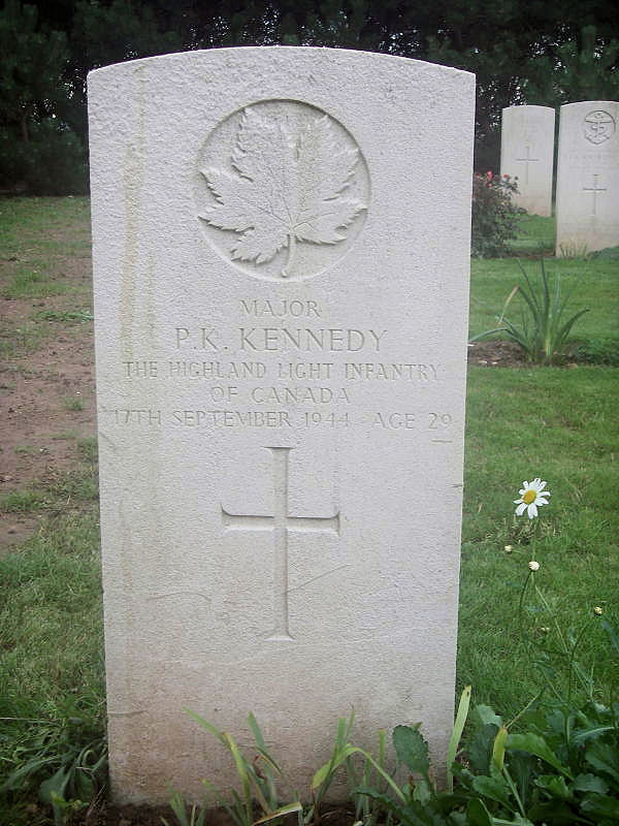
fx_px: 1168
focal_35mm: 49
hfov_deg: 29.7
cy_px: 413
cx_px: 310
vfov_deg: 38.9
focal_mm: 8.1
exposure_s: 1/60
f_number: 3.5
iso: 64
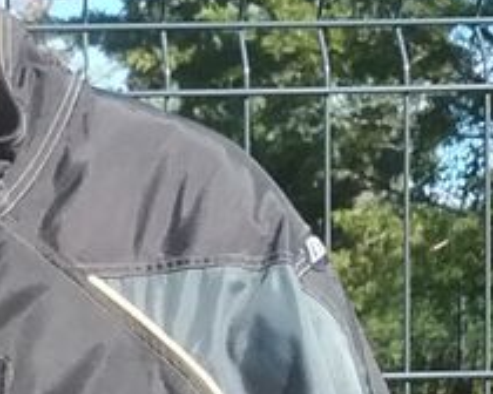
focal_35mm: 144
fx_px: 2101
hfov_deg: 13.2
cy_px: 469
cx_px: -12
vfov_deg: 10.5
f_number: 2.2
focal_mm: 3.3
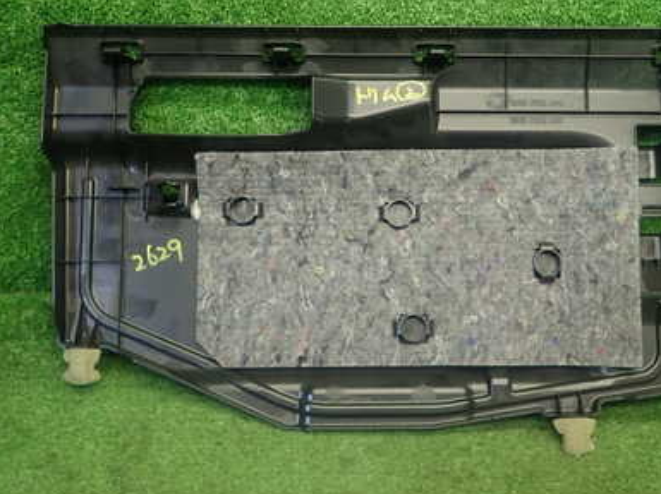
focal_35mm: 39
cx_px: 388
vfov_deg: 36.7
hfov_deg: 47.7
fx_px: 744
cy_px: 218
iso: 200
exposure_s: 1/50
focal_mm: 4.5
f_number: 2
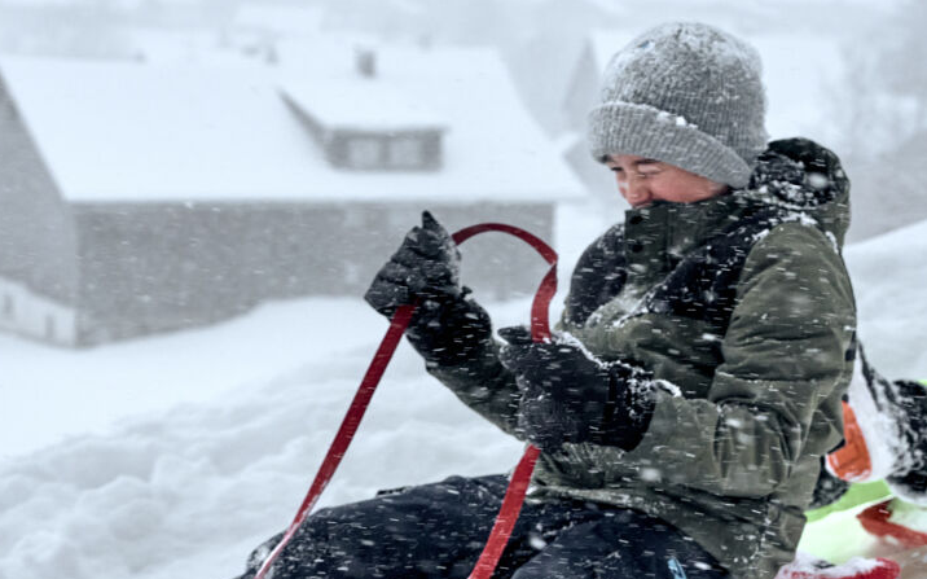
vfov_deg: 15.9
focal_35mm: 82
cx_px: 438
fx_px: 2071
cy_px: 397
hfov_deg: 25.2
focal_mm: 36
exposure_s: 1/320
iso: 1600
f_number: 4
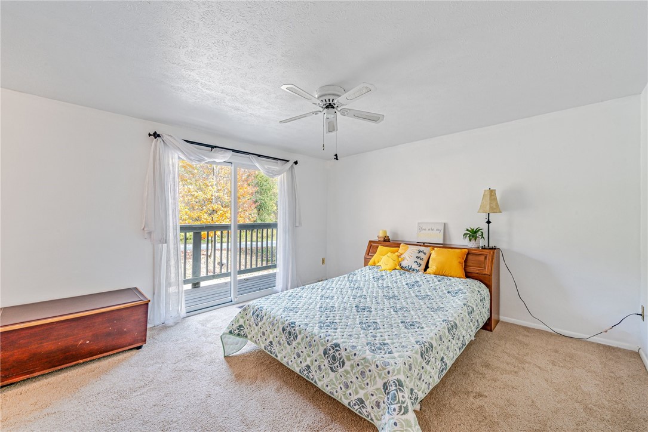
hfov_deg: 104.2
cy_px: 216
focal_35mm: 14
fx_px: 252
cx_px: 324
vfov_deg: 81.2
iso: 100
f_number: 11
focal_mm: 14
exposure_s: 1/30
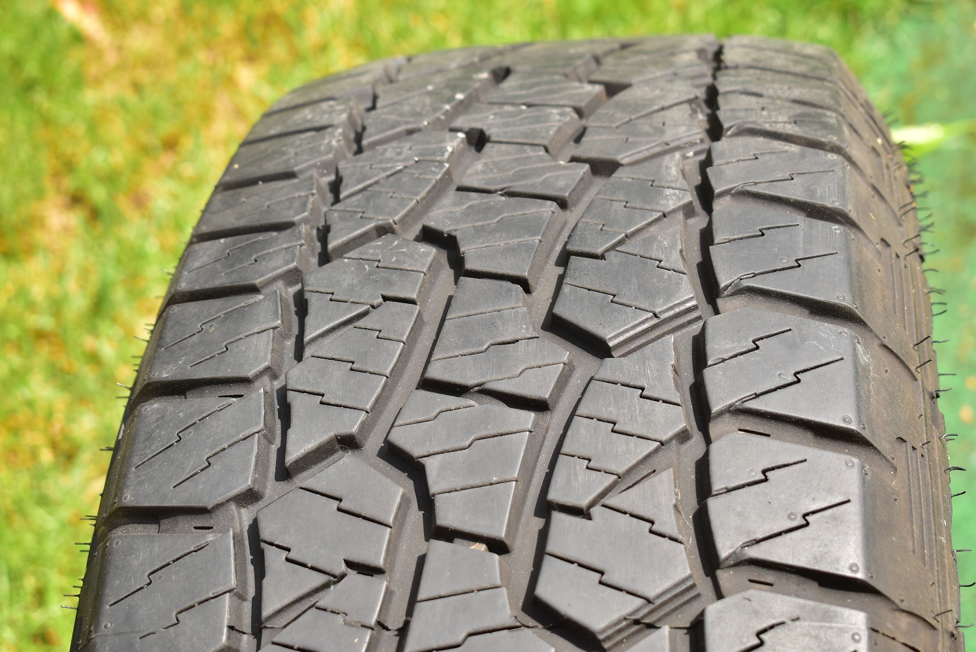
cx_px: 488
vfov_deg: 19.0
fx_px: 1953
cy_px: 326
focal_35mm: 72
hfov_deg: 28.1
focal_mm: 48
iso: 100
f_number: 6.3
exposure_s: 1/160
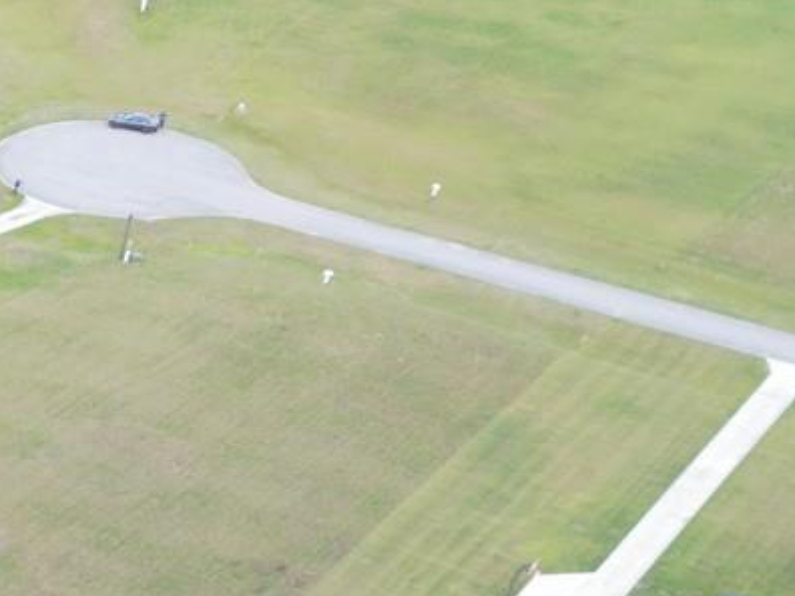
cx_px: -679
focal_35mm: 97
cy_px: 1005
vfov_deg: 13.9
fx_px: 2228
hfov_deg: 16.5
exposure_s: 1/320
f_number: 1.7
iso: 100
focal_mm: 6.72
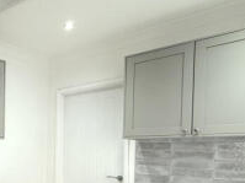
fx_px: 290
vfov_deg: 33.5
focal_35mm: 41
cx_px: -28
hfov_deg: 37.8
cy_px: 159
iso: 200
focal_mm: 2.22
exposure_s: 1/100
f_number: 2.2
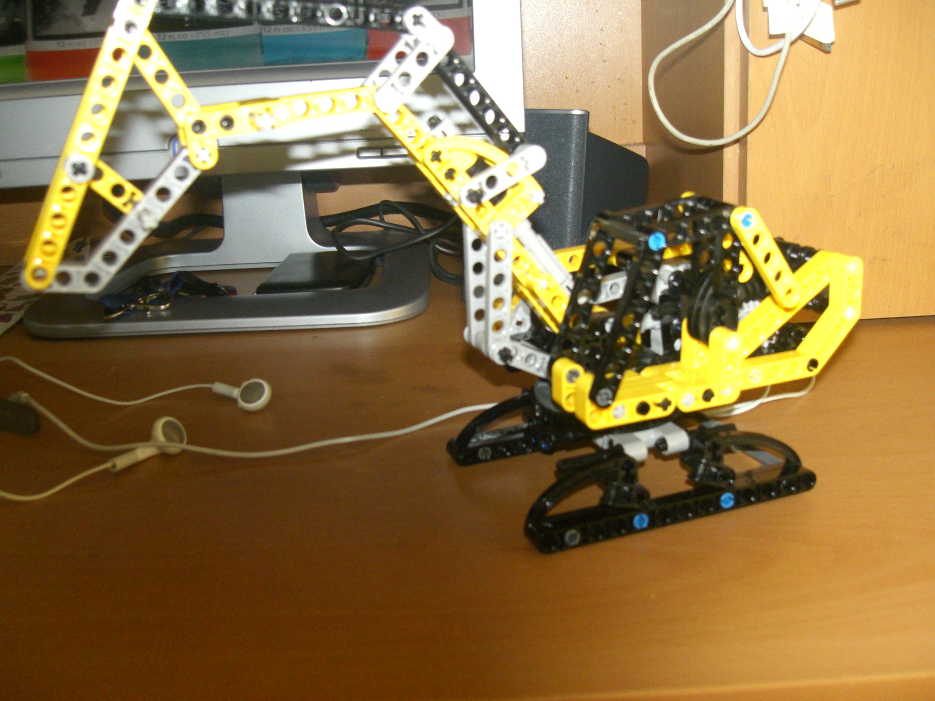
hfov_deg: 49.0
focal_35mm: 38
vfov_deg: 37.7
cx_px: 468
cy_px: 350
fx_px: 1026
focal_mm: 6.3
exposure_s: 1/60
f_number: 3.1
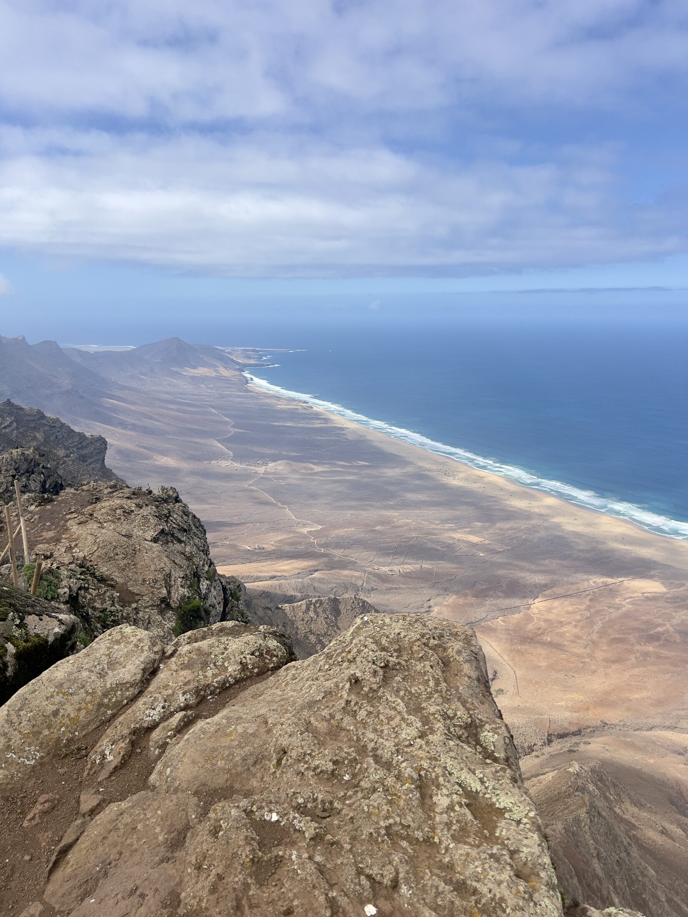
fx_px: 689
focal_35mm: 26
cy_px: 458
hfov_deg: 53.1
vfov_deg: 67.3
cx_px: 344
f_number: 1.5
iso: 50
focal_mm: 5.7
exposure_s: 1/5076
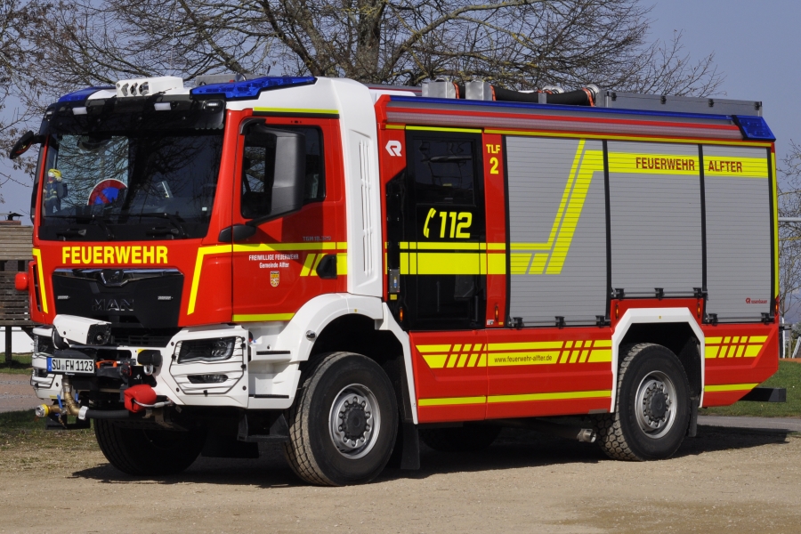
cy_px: 267
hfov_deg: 19.5
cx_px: 400
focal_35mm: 105
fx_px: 2336
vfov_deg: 13.0
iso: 500
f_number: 10
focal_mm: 70
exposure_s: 1/1600
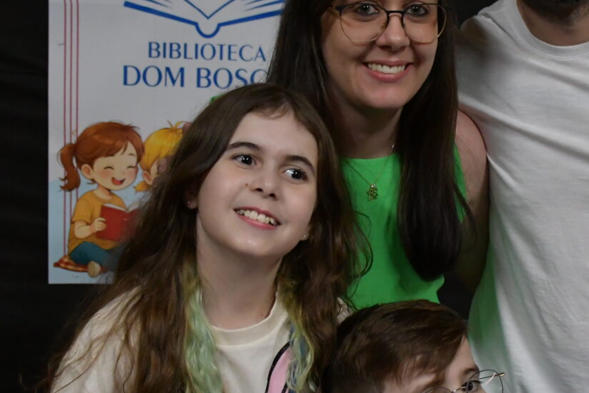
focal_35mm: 84
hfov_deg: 24.0
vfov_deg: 16.3
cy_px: 239
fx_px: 1374
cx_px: 423
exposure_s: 1/60
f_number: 3.8
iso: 3200
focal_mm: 24
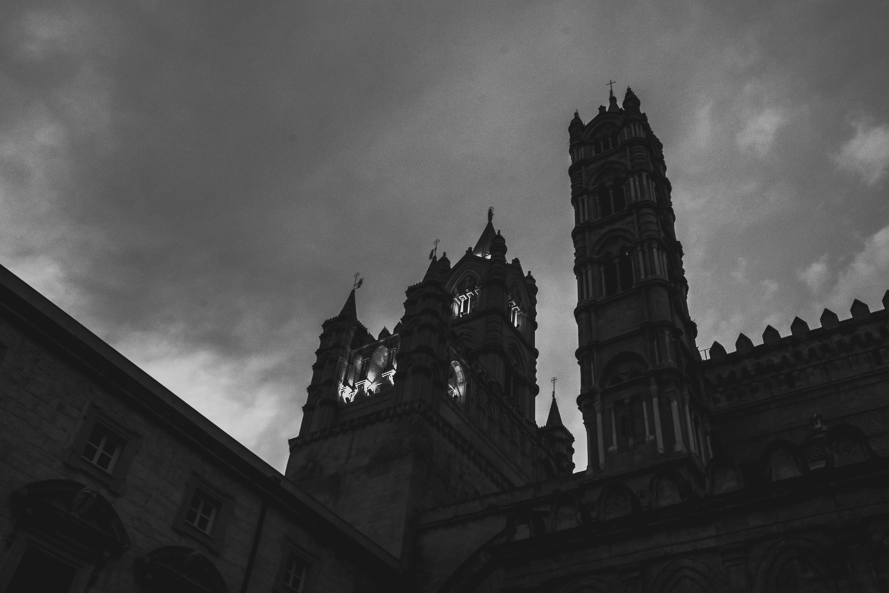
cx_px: 444
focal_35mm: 33
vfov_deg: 40.0
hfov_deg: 57.2
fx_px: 815
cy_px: 296
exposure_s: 1/8
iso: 640
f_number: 13
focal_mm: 22
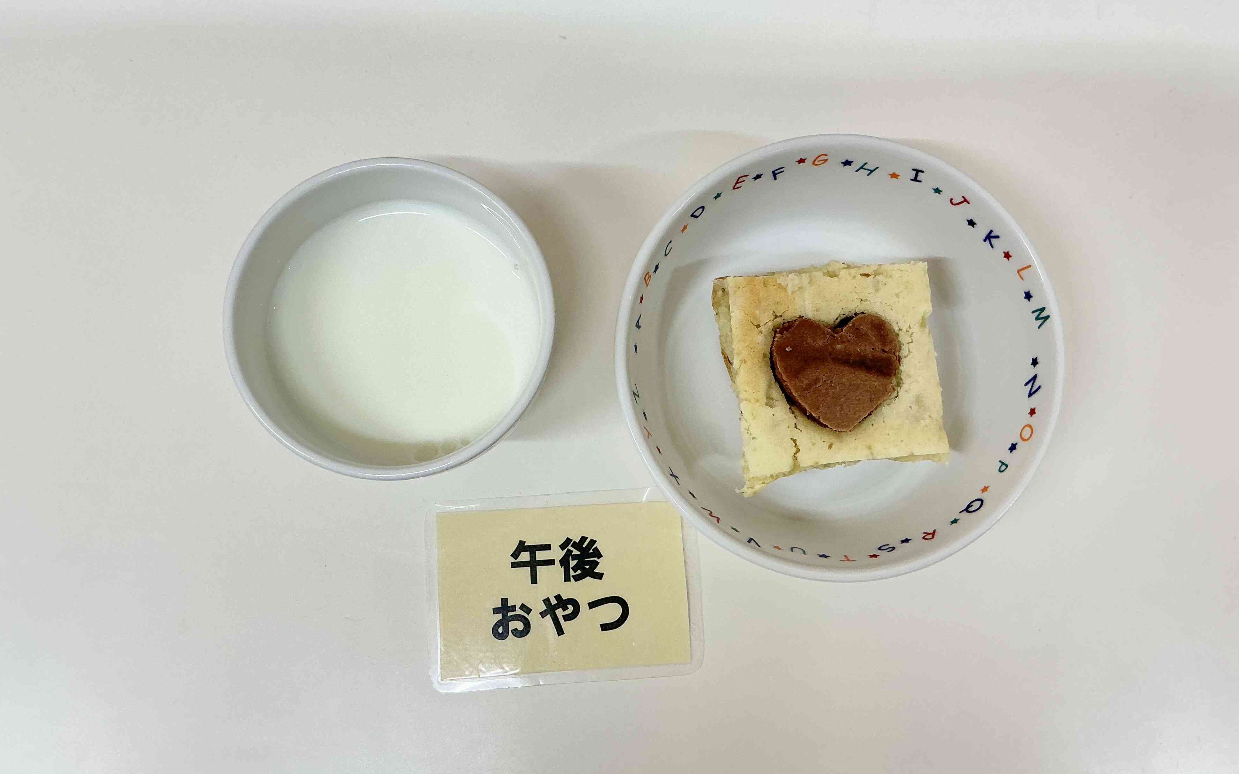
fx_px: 1081
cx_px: 611
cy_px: 386
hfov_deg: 59.6
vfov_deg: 39.4
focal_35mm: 32
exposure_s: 1/60
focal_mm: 3
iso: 64
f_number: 1.8
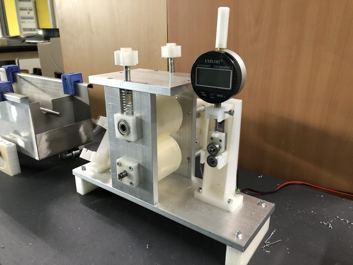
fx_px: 286
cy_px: 132
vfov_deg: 49.7
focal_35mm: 28
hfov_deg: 63.4
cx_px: 176
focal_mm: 4
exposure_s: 1/17
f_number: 1.8
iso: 100
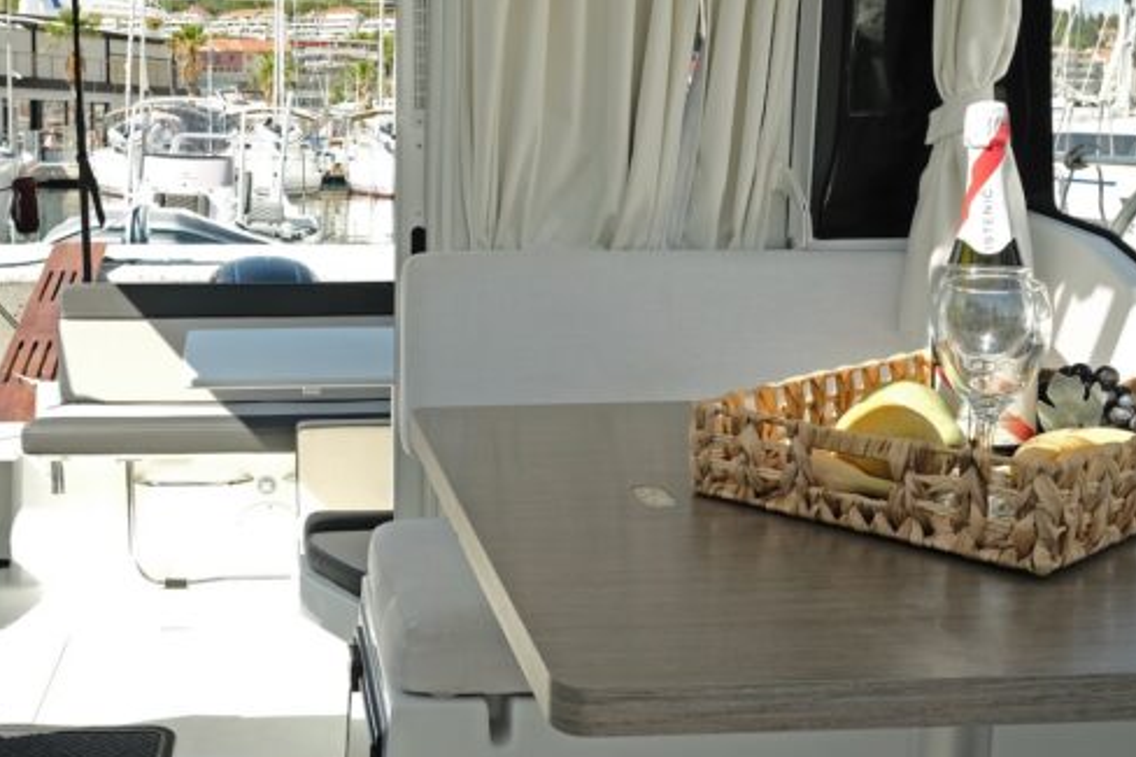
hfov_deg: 45.3
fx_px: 1325
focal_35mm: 42
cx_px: 328
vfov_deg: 31.8
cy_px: 306
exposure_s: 1/125
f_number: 5.6
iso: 200
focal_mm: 13
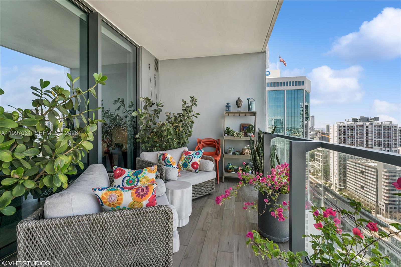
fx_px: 176
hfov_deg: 97.5
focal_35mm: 16
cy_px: 134
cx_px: 200
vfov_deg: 74.4
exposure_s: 1/80
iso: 320
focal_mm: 15.8
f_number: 10
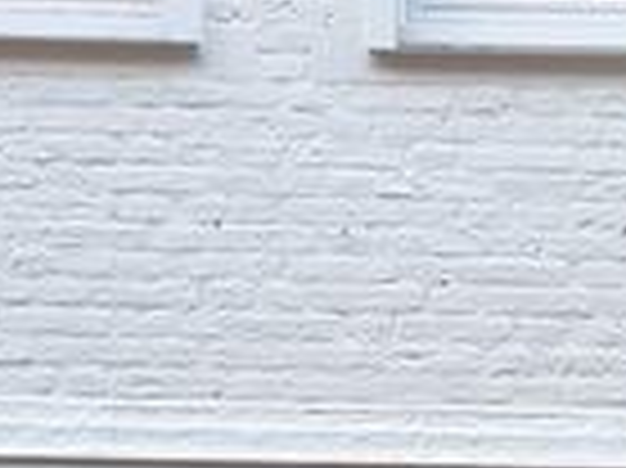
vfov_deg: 10.2
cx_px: 766
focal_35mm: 138
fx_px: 2493
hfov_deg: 13.9
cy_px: 828
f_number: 1.8
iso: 50
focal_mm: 6.7
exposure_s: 1/100
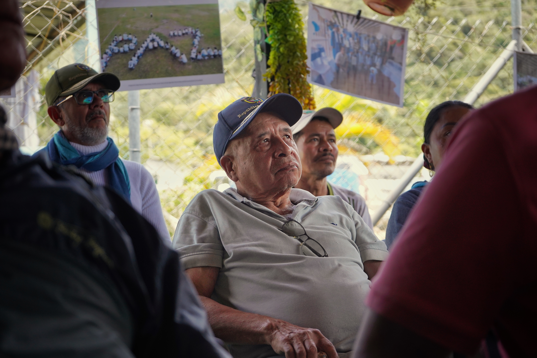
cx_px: 268
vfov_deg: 21.6
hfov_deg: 31.9
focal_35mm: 63
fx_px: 940
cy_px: 179
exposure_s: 1/500
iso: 1000
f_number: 5.6
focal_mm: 63
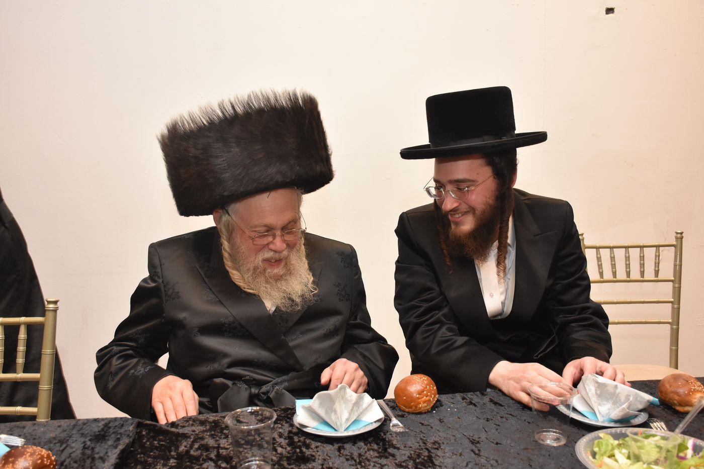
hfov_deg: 53.1
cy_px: 234
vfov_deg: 36.9
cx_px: 352
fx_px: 704
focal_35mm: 36
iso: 1600
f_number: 5.6
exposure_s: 1/100
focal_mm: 24
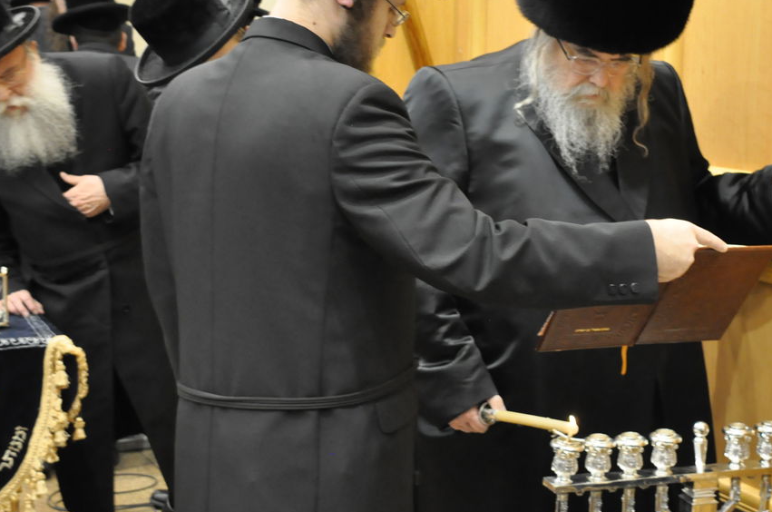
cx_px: 510
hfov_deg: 25.6
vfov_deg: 17.2
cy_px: 236
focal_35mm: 79
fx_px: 1691
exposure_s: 1/40
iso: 1600
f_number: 4.2
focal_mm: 32
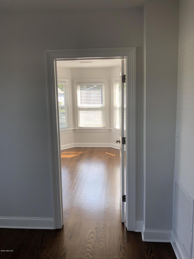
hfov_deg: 49.7
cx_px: 97
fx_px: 209
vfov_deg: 63.4
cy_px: 130
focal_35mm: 28
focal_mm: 3.99
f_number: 1.8
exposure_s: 1/120
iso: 32
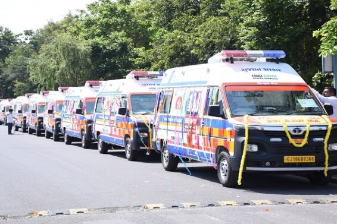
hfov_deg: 28.1
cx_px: 168
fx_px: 674
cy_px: 112
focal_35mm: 72
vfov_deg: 18.9
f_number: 5
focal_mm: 48
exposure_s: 1/250
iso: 100
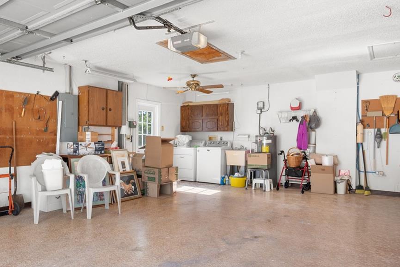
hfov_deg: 68.5
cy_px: 144
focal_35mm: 26
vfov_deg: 49.5
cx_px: 155
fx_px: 289
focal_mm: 14
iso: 250
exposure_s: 1/10
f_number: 6.3
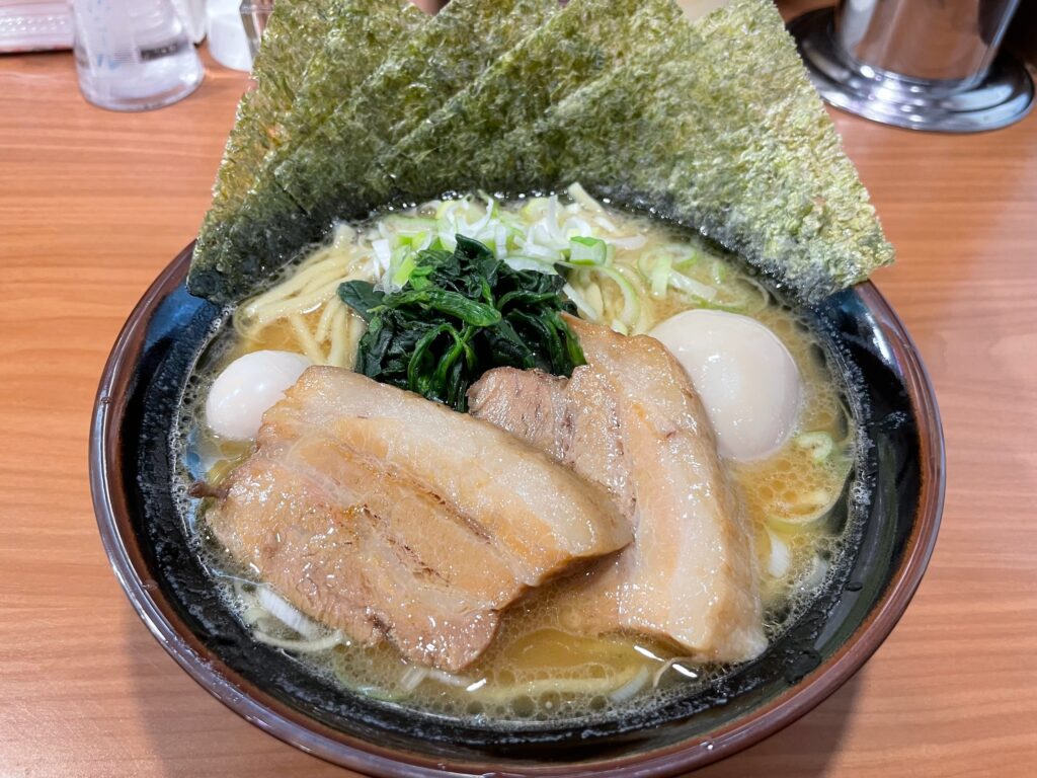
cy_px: 389
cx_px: 518
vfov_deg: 53.1
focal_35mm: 26
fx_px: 779
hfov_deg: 67.3
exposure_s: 1/50
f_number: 1.6
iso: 100
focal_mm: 4.2
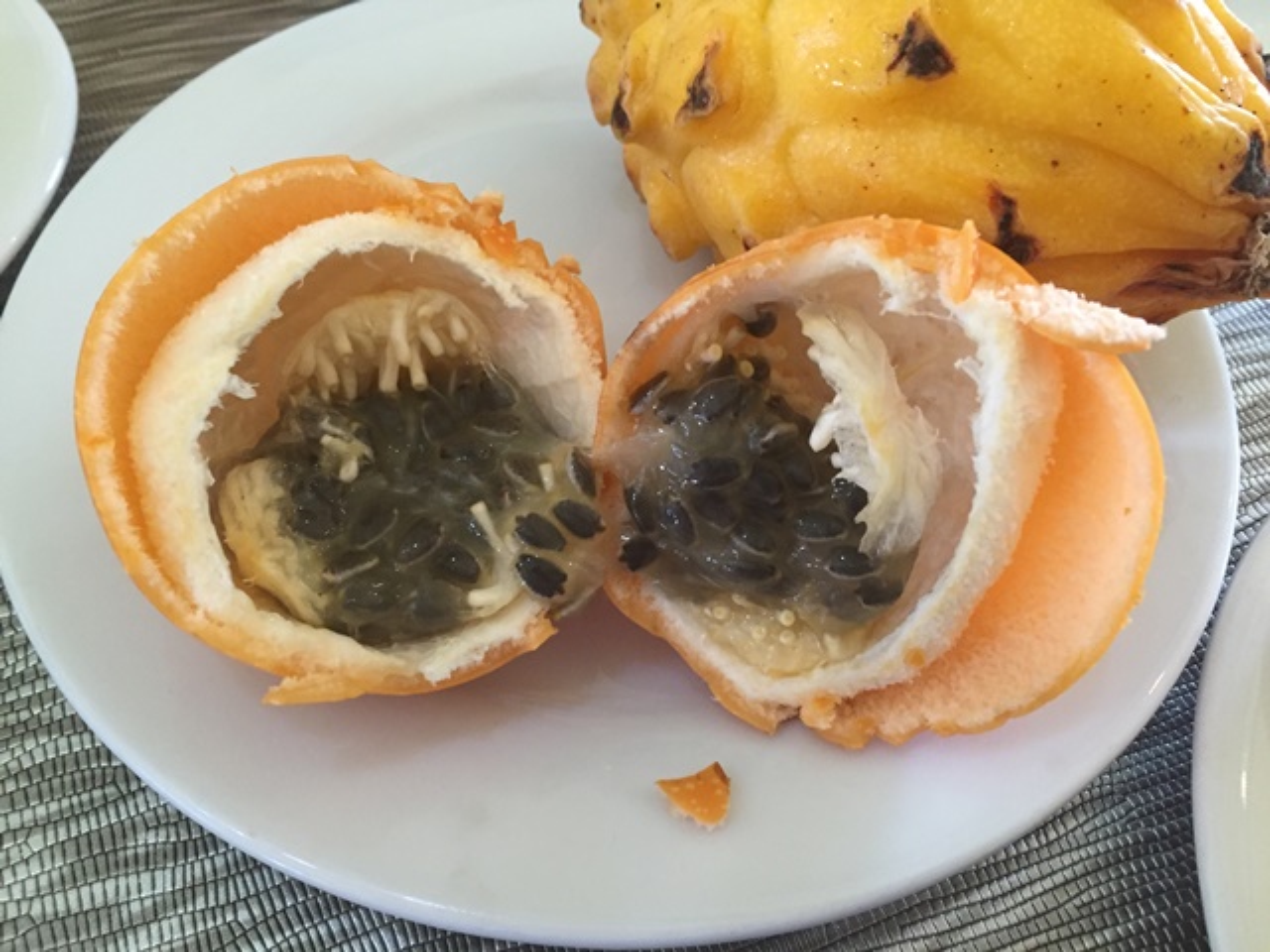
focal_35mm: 29
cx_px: 635
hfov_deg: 61.7
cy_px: 476
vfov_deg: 48.2
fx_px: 1064
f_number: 2.2
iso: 160
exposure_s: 1/30
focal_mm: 4.15
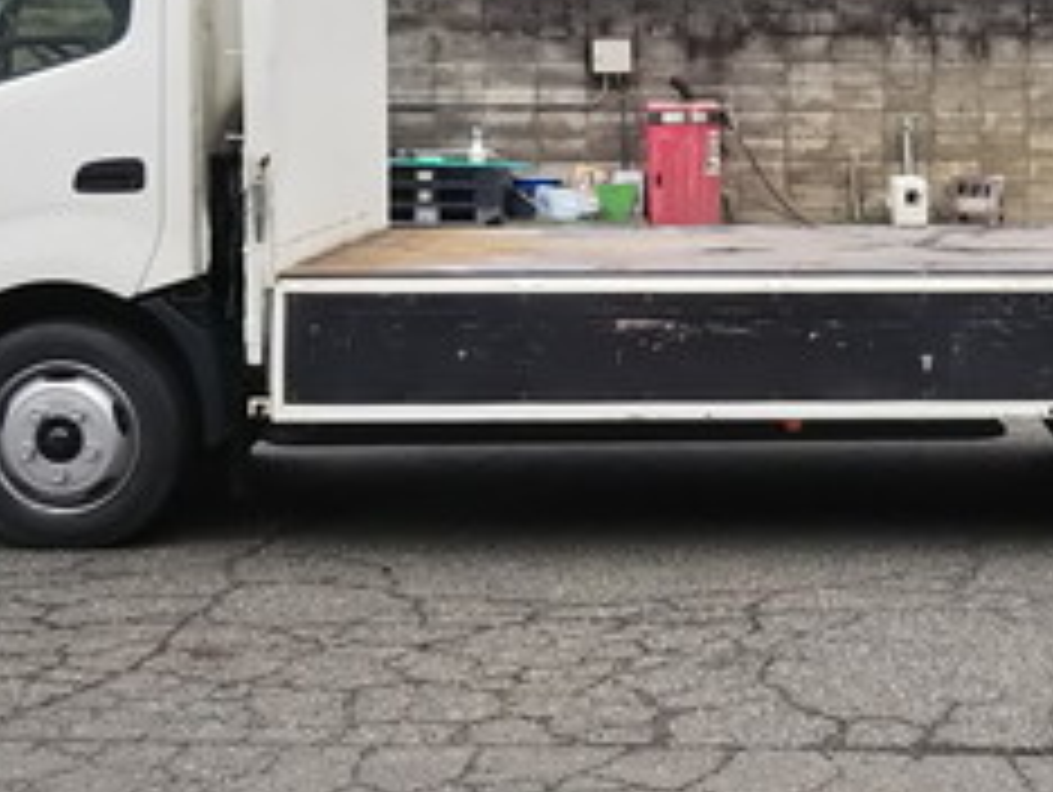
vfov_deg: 18.0
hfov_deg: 23.4
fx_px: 2497
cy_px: 256
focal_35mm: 82
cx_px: 873
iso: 20
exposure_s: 1/212
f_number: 2.2
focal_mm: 4
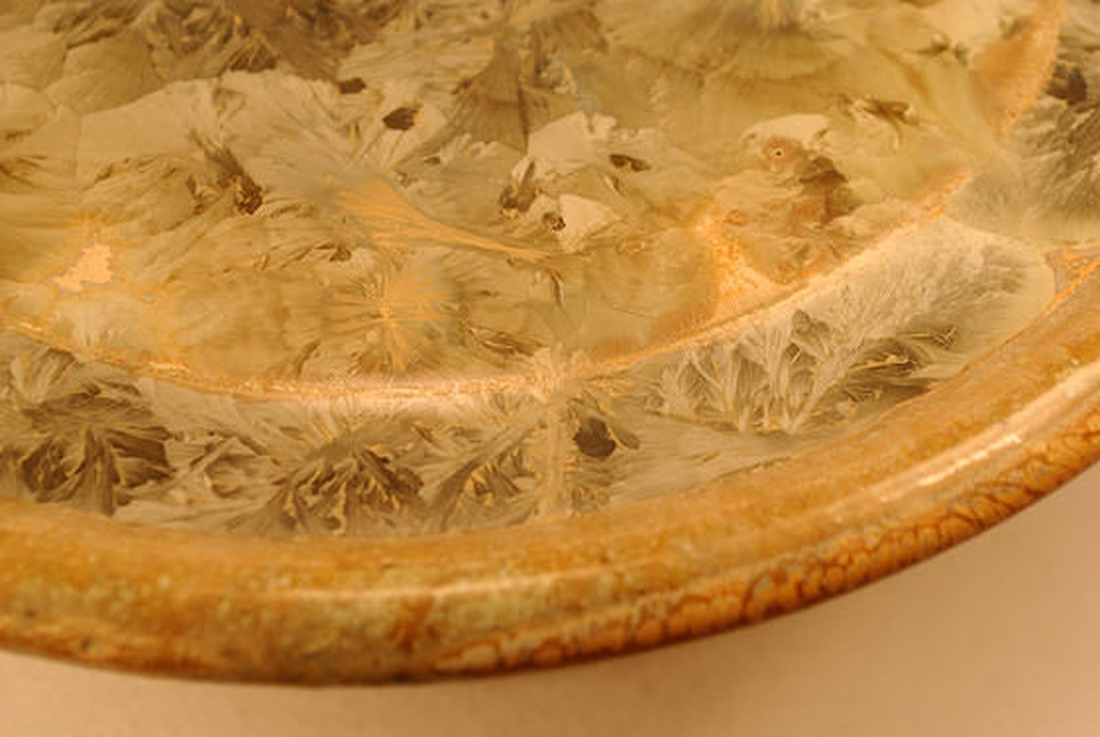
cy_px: 368
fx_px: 2524
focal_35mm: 82
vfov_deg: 16.6
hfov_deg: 24.6
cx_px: 550
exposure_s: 1/320
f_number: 8
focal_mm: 55
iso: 100
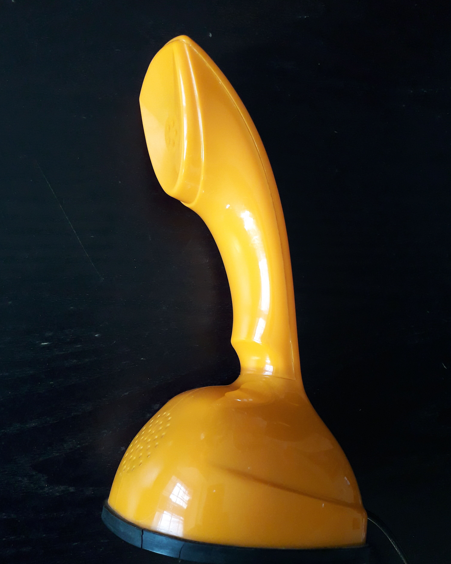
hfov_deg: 50.0
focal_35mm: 29
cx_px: 225
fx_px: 484
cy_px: 302
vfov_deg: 60.4
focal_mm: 3.6
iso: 125
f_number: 1.9
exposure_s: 1/50
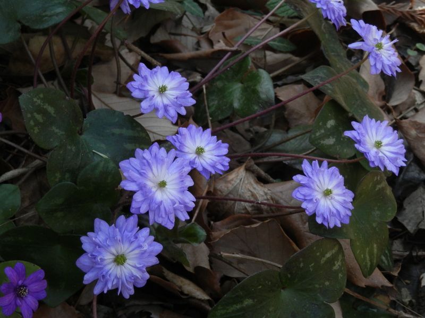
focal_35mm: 106
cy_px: 159
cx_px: 212
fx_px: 1301
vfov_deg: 14.0
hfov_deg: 18.5
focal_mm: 19
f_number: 5
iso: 160
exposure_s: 1/160
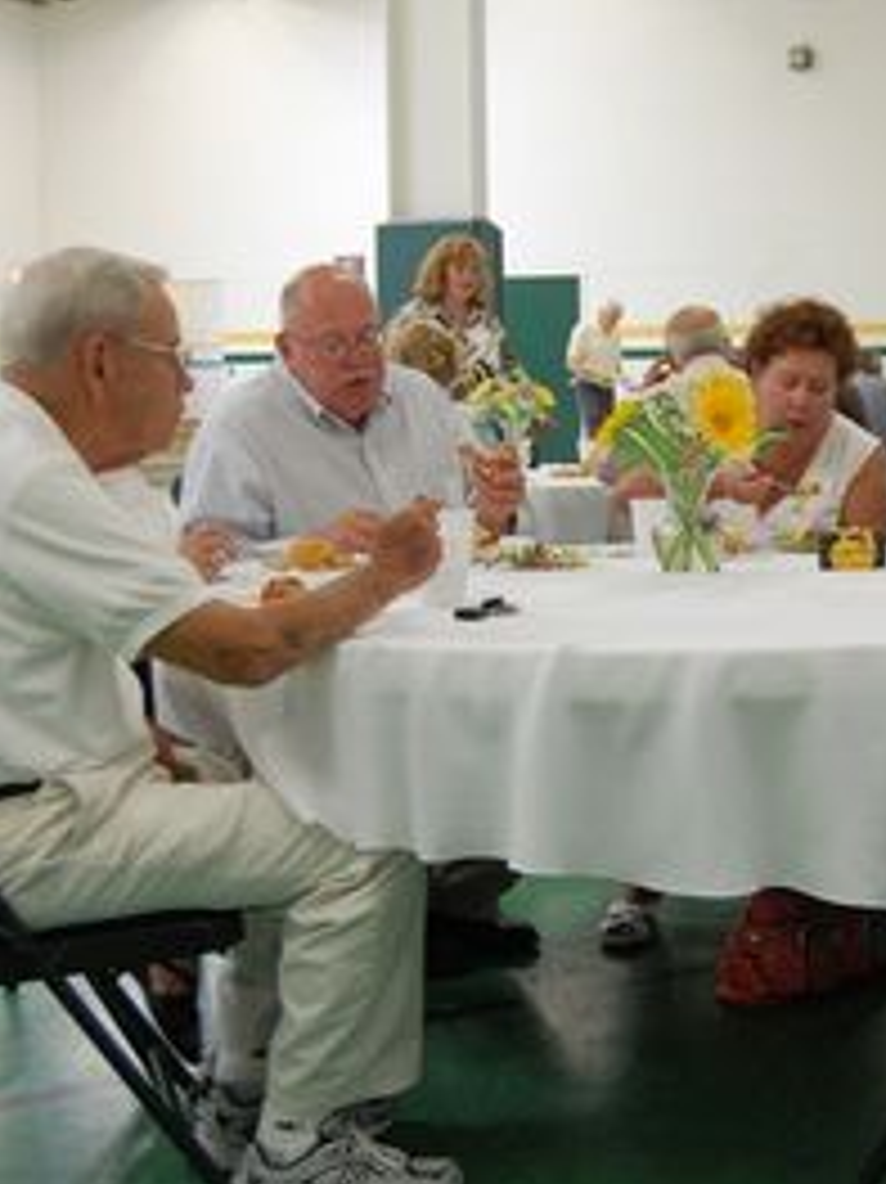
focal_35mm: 57
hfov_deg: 25.3
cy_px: 594
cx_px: 679
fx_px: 1947
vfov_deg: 33.8
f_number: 4.2
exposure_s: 1/40
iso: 800
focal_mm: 26
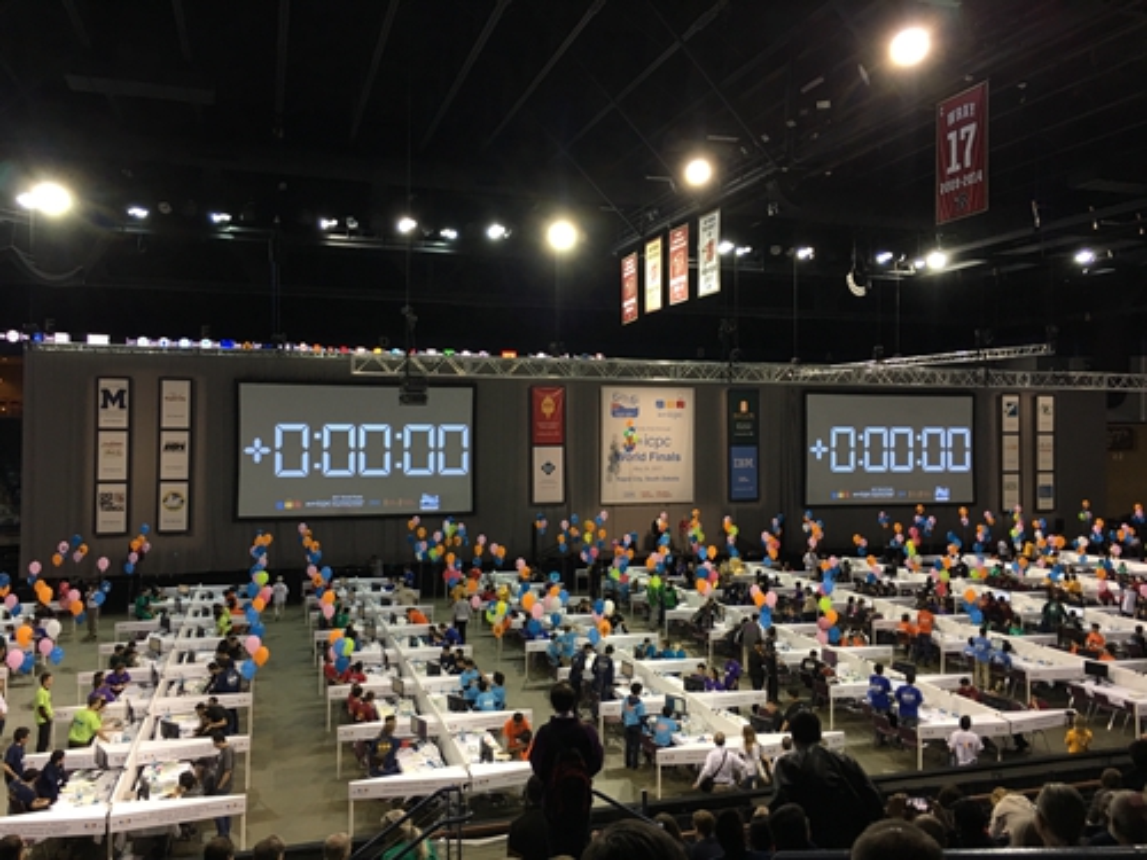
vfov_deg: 48.2
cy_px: 430
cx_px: 574
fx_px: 961
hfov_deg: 61.7
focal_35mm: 29
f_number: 2.2
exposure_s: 1/15
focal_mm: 4.15
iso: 25
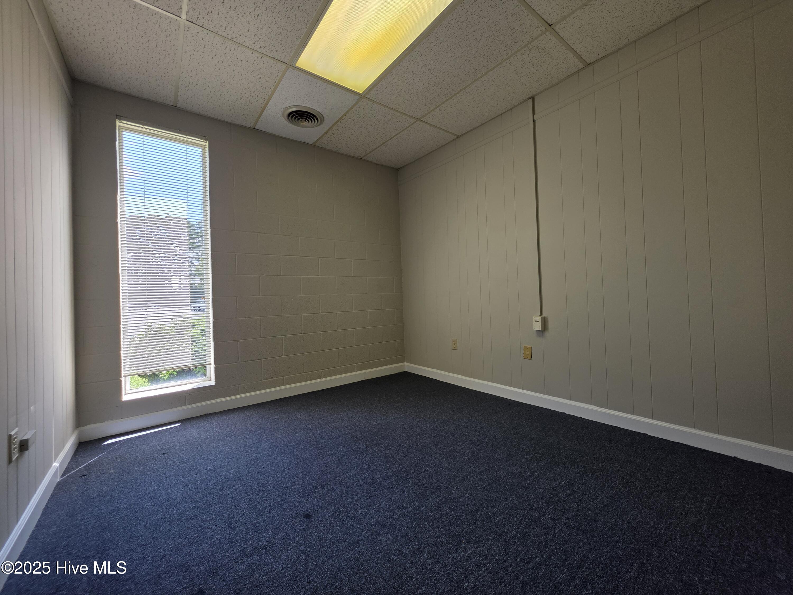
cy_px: 298
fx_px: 298
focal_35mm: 13
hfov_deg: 106.2
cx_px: 396
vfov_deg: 89.9
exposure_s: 1/163
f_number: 1.9
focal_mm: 2.2
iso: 40
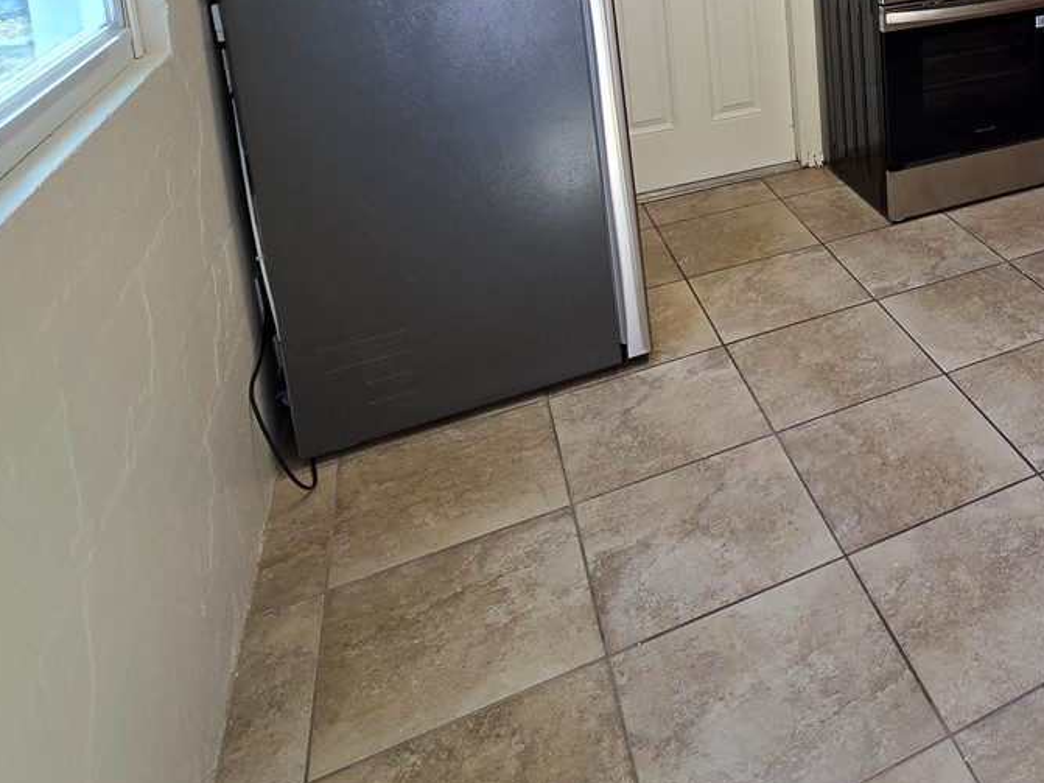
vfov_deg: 37.8
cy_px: -79
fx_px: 935
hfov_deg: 50.1
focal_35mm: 31
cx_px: 985
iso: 64
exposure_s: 1/120
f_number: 2.2
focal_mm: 2.2
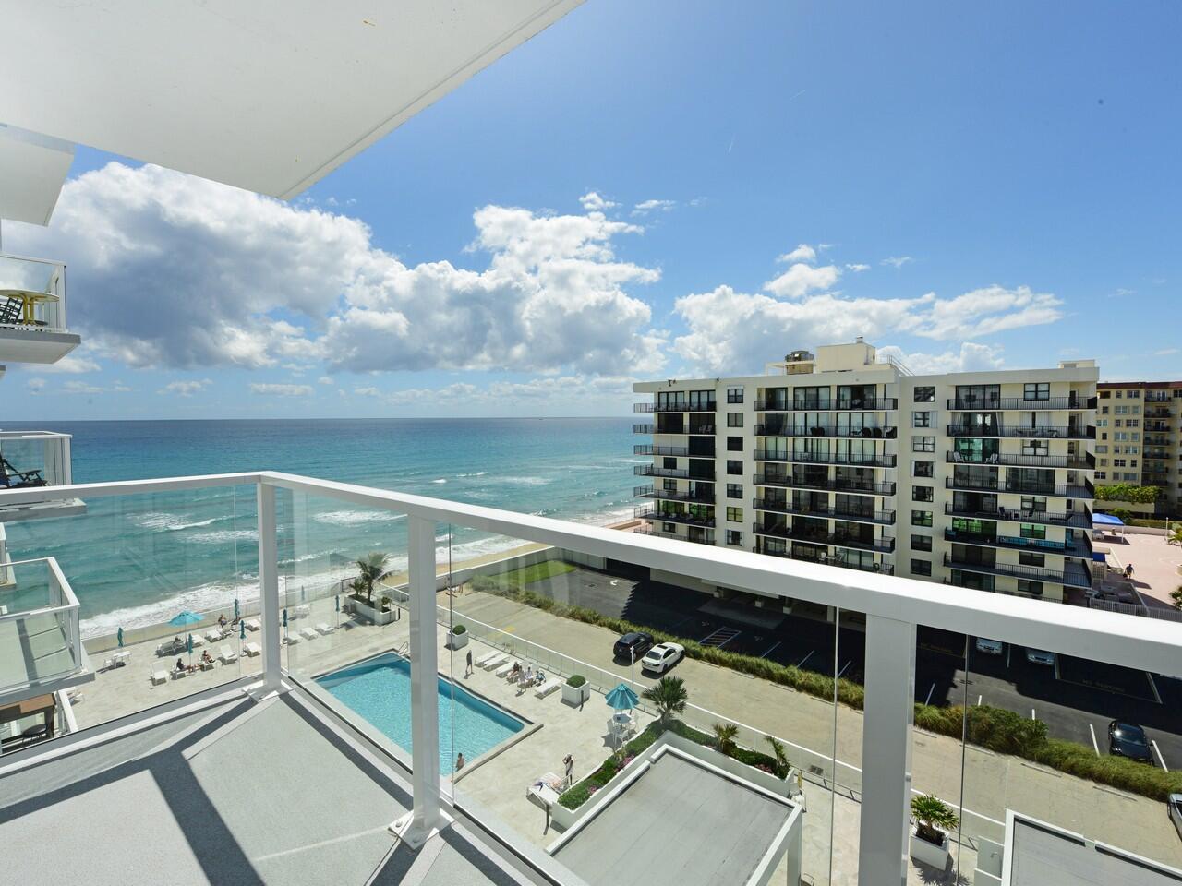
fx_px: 478
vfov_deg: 85.7
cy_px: 443
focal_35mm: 14
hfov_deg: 102.1
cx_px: 591
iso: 200
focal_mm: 14
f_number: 16
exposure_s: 1/250
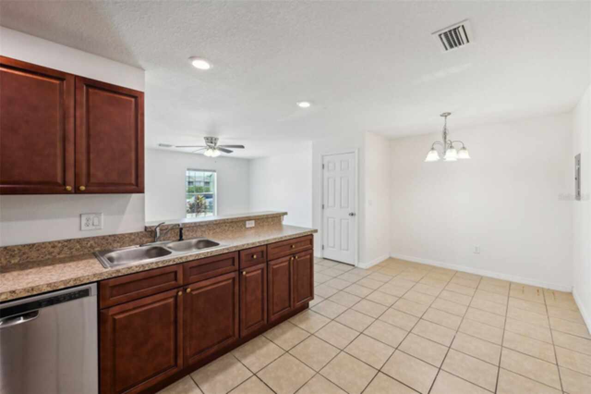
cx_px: 296
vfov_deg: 81.1
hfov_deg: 104.3
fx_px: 230
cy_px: 197
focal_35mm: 14
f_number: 8
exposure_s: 1/15
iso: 400
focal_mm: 14
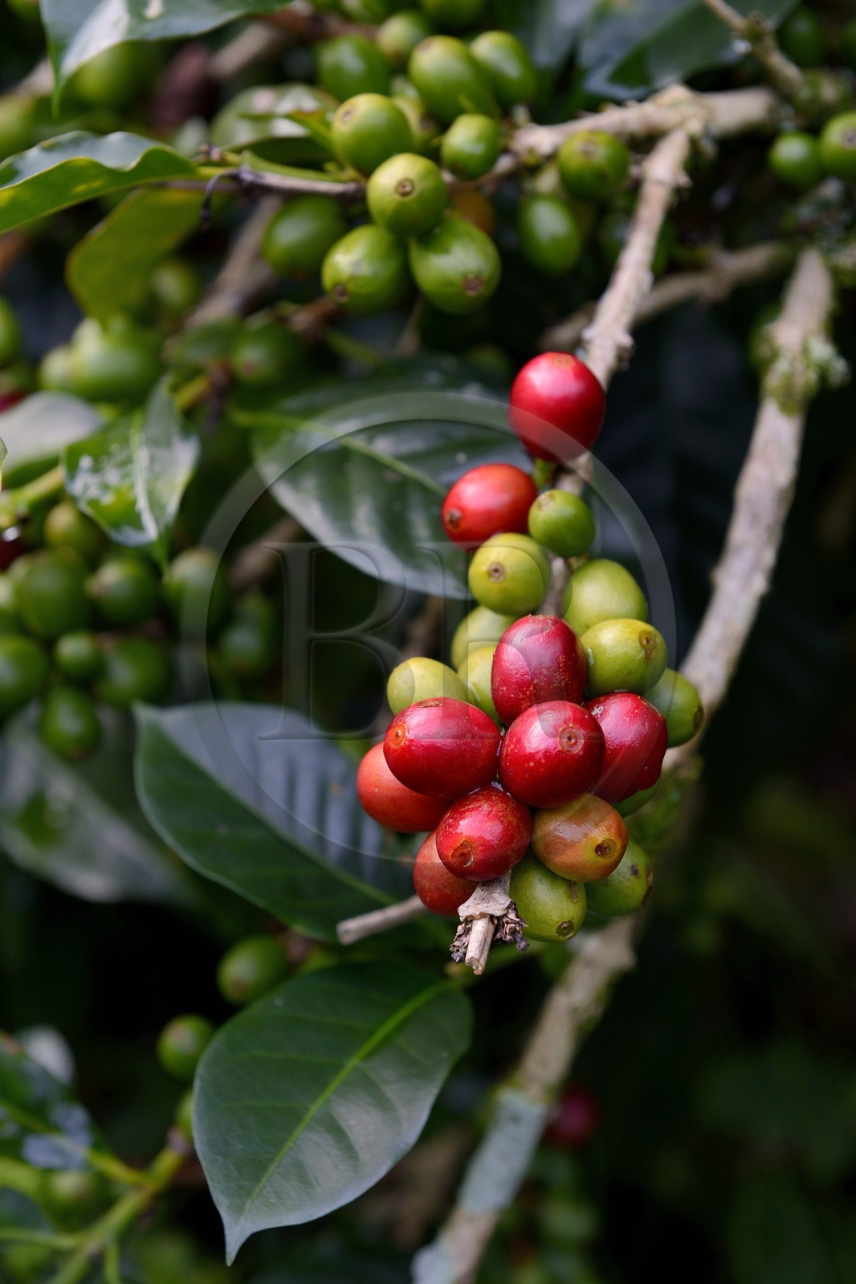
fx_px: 2498
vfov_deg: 28.8
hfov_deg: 19.4
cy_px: 642
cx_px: 428
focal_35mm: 70
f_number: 7.1
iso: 800
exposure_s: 1/60
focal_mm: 70
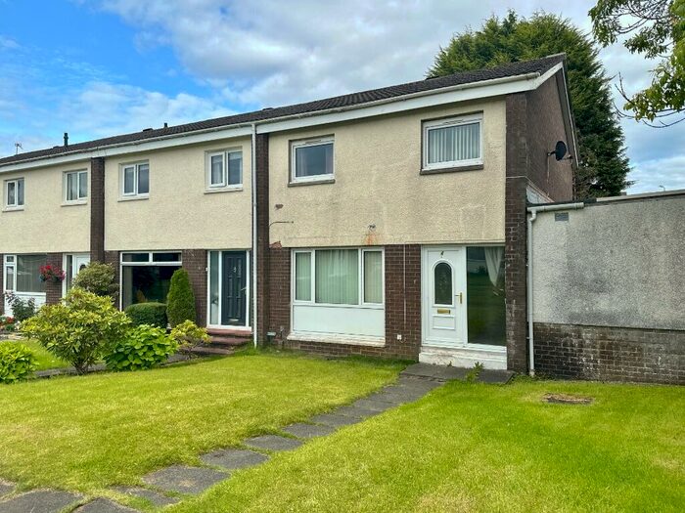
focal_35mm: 24
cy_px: 256
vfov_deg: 56.8
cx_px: 342
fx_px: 475
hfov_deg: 71.6
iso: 80
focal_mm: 6.86
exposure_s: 1/2525
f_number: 1.78
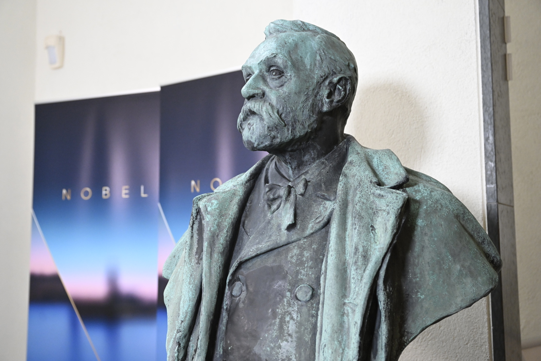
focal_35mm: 40
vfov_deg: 33.4
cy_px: 180
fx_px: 601
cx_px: 270
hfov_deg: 48.5
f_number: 4
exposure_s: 1/320
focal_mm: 40
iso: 4000
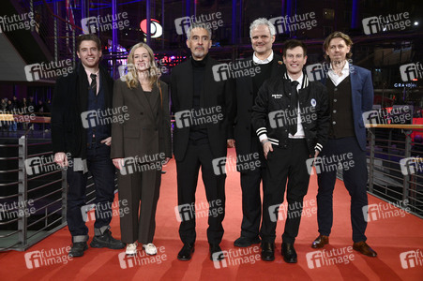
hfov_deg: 50.7
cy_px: 140
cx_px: 212
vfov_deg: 35.0
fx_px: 446
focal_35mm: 38
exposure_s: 1/250
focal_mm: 38
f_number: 5.6
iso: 4000
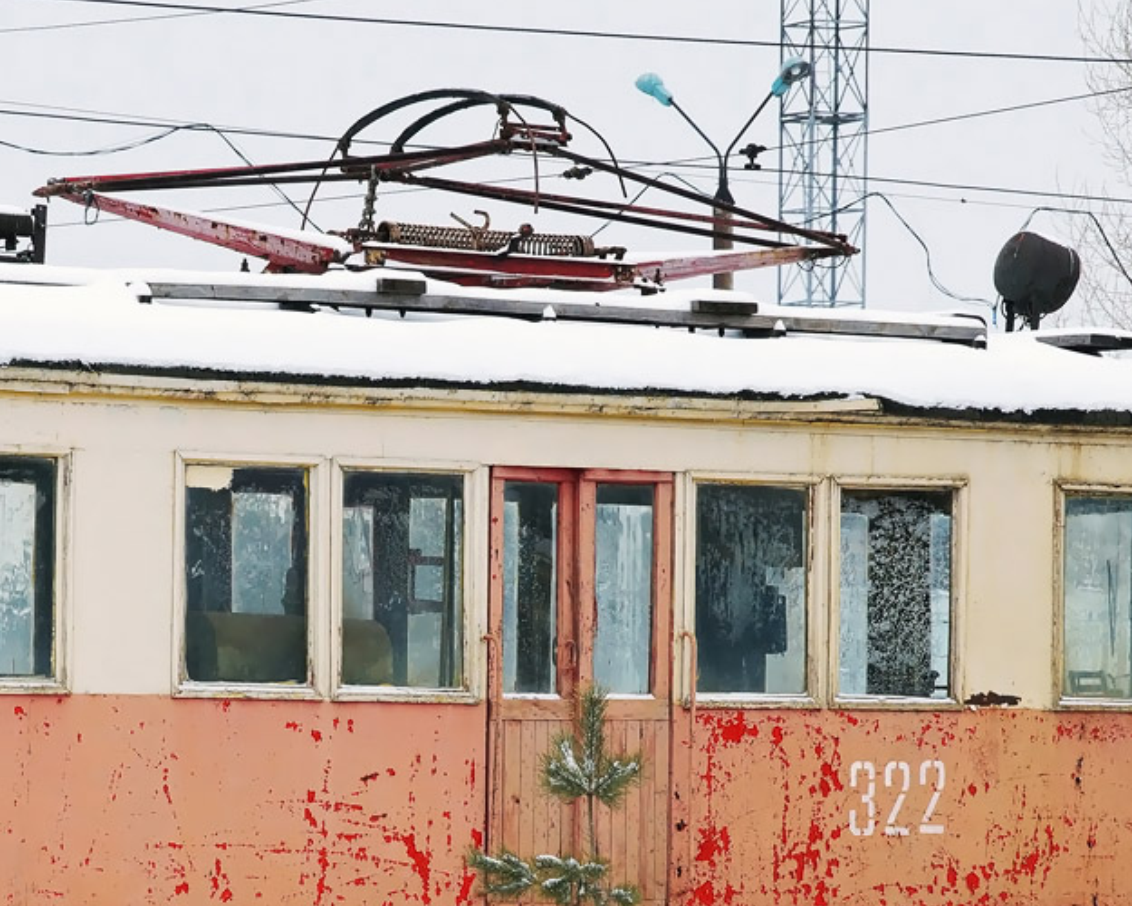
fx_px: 7702
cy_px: 632
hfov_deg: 8.4
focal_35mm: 230
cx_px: 391
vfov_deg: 6.7
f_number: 7.1
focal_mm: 85
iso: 400
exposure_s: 1/100
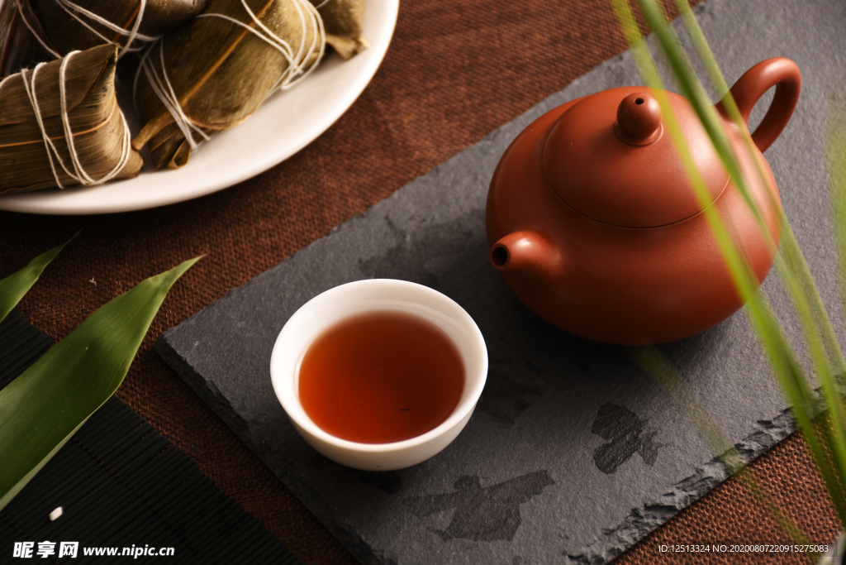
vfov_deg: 12.2
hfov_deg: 18.2
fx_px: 2644
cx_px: 423
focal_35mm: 112
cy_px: 282
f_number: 5
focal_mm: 75
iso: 100
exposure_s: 1/80
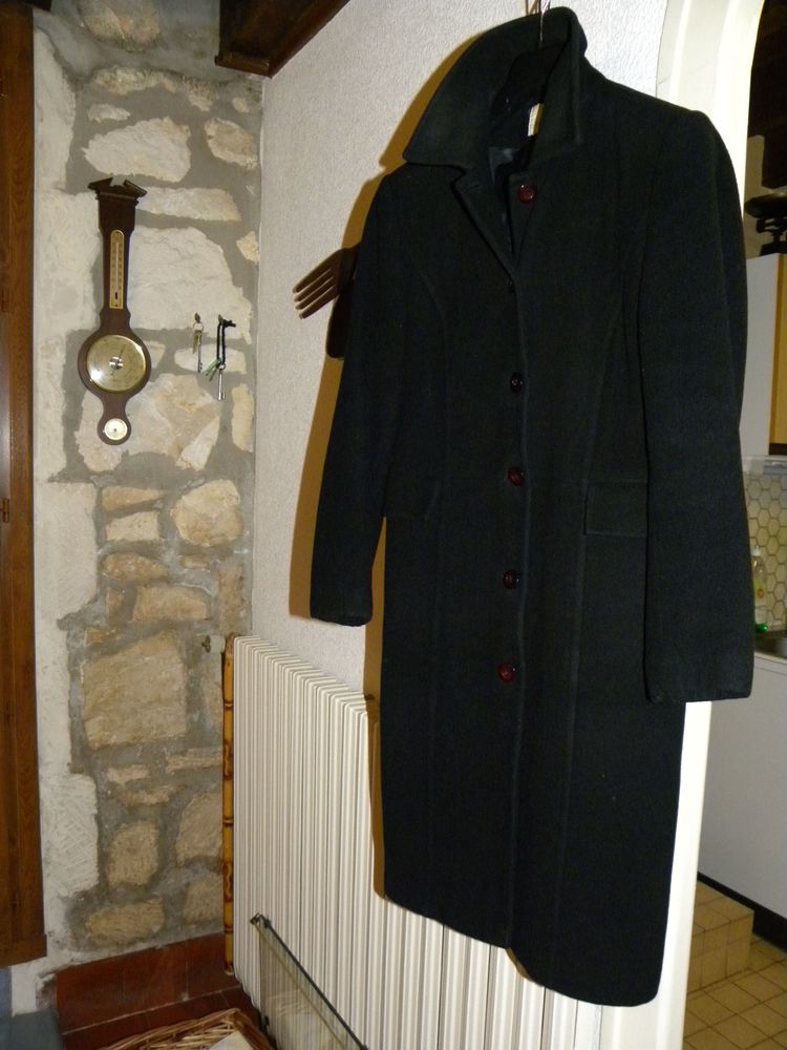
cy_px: 525
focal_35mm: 29
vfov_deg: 61.7
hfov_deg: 48.2
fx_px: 879
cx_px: 394
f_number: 2.8
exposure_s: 1/30
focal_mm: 5.2
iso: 400
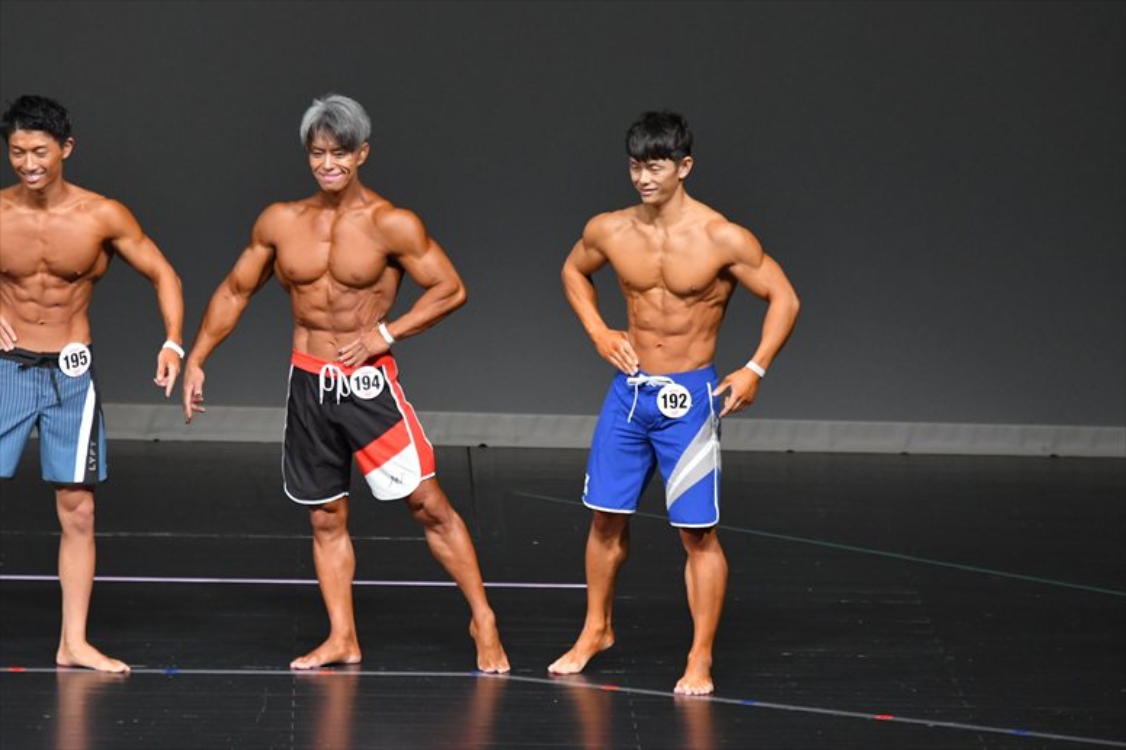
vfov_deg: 4.4
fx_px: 9848
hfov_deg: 6.5
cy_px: 375
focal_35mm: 315
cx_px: 563
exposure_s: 1/400
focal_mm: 210
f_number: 5.6
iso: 4000
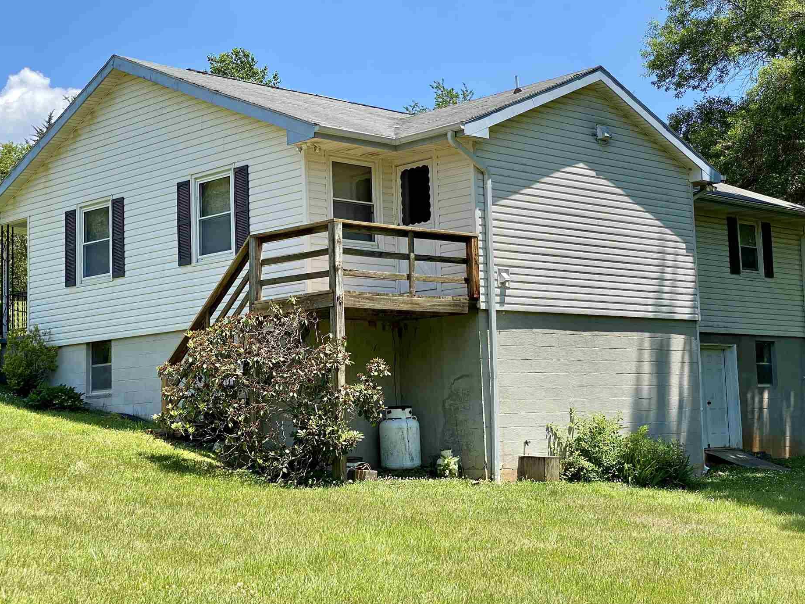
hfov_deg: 33.2
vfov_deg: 25.2
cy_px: 295
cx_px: 427
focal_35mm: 58
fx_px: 1349
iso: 20
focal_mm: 6
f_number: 2
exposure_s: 1/922
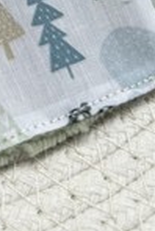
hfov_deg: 12.2
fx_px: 651
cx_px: -141
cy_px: -186
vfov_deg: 16.7
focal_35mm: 101
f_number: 1.78
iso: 80
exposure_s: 1/894
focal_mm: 6.86
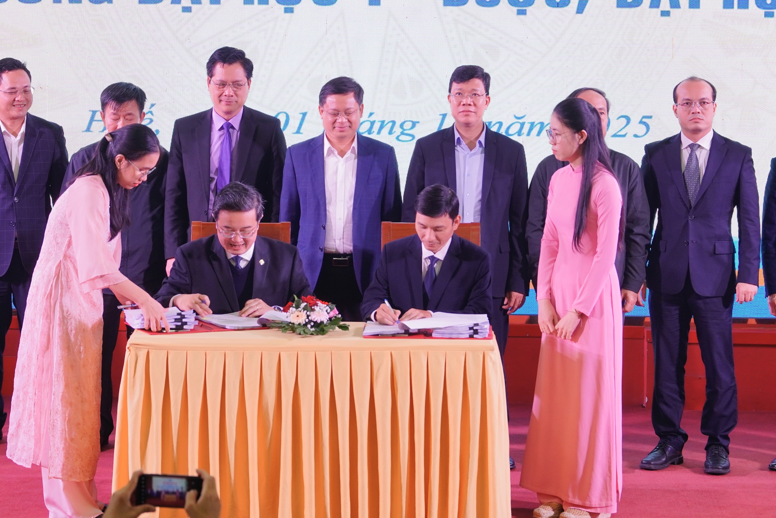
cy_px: 202
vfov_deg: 9.7
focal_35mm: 142
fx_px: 3061
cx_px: 355
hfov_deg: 14.4
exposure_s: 1/60
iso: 320
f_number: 4.5
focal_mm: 70
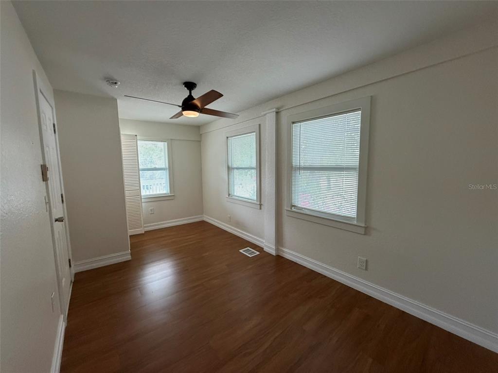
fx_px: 201
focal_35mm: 14
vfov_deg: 85.7
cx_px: 249
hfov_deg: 102.1
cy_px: 186
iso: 500
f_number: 2.2
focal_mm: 2.22
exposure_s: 1/60
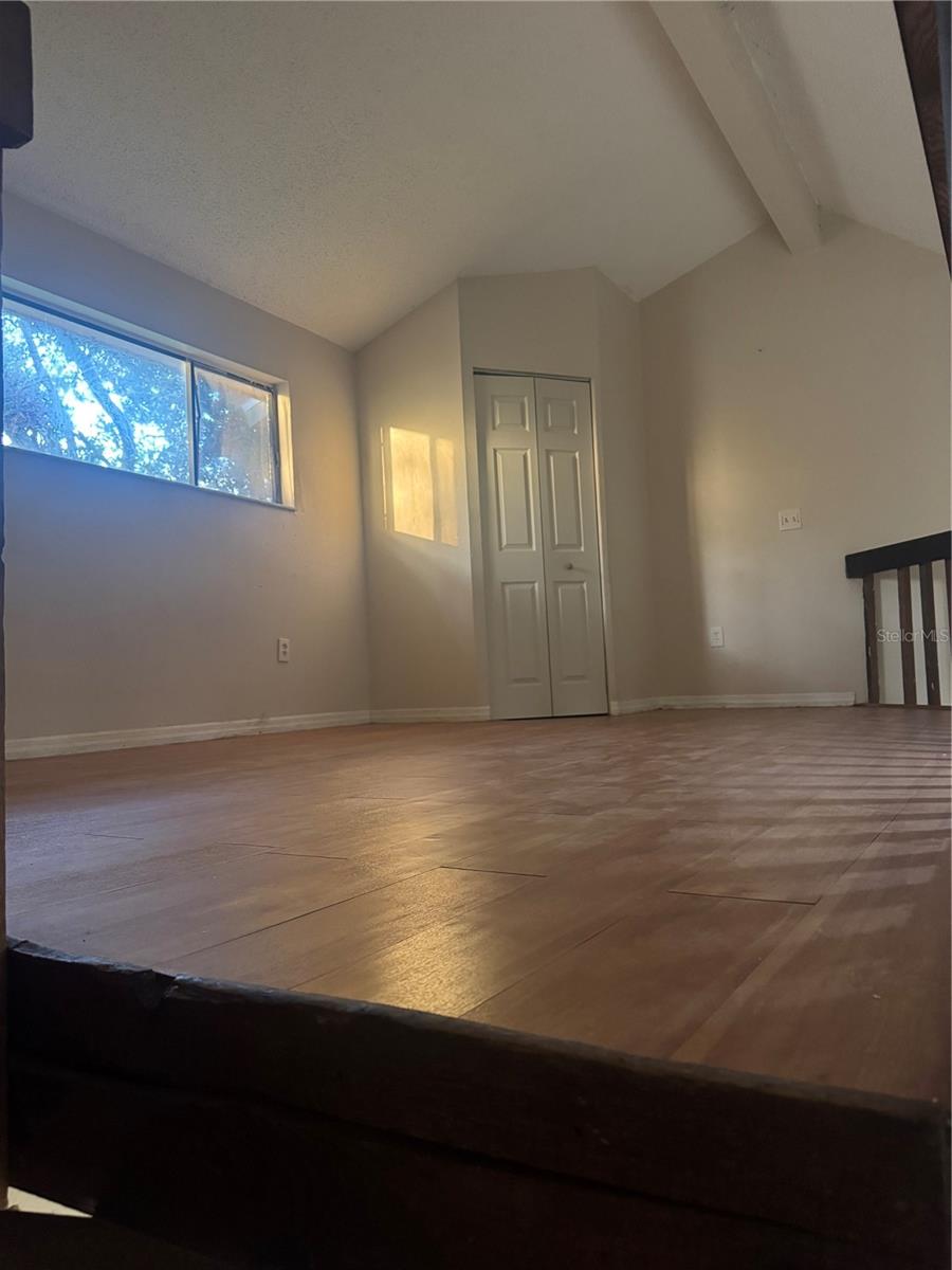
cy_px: 635
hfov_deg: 56.8
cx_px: 476
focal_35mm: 24
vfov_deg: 71.6
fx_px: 880
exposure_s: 1/40
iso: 640
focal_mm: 6.76
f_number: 1.78
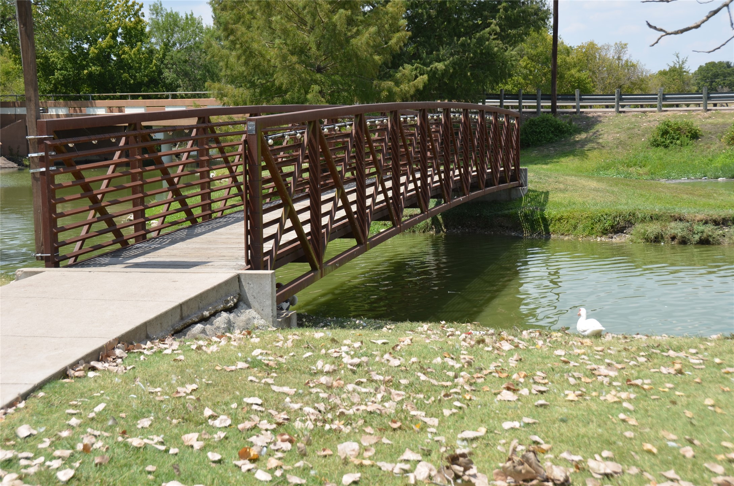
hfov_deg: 33.5
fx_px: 1221
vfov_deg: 22.5
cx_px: 367
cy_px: 243
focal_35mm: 60
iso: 100
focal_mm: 40
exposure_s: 1/250
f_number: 7.1
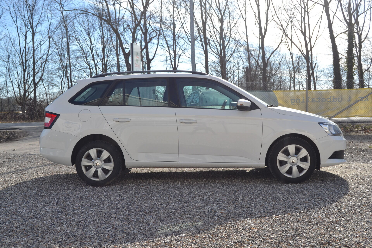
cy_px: 124
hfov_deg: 49.6
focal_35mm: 39
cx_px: 186
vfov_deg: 34.2
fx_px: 403
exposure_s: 1/250
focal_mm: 26
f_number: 8
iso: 100
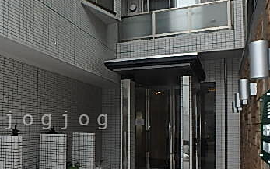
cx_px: 58
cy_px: 120
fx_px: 302
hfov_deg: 46.0
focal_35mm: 41
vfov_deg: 30.9
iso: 200
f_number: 3.5
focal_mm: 3.7
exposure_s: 1/60
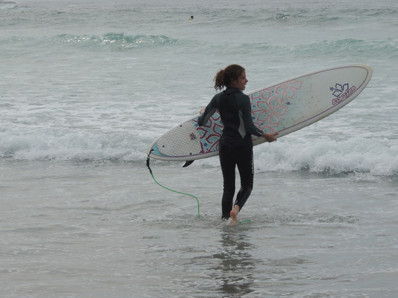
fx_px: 1552
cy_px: 149
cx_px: 199
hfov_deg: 14.6
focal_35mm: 135
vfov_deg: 11.0
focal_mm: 24
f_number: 4.3
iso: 100
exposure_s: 1/1000
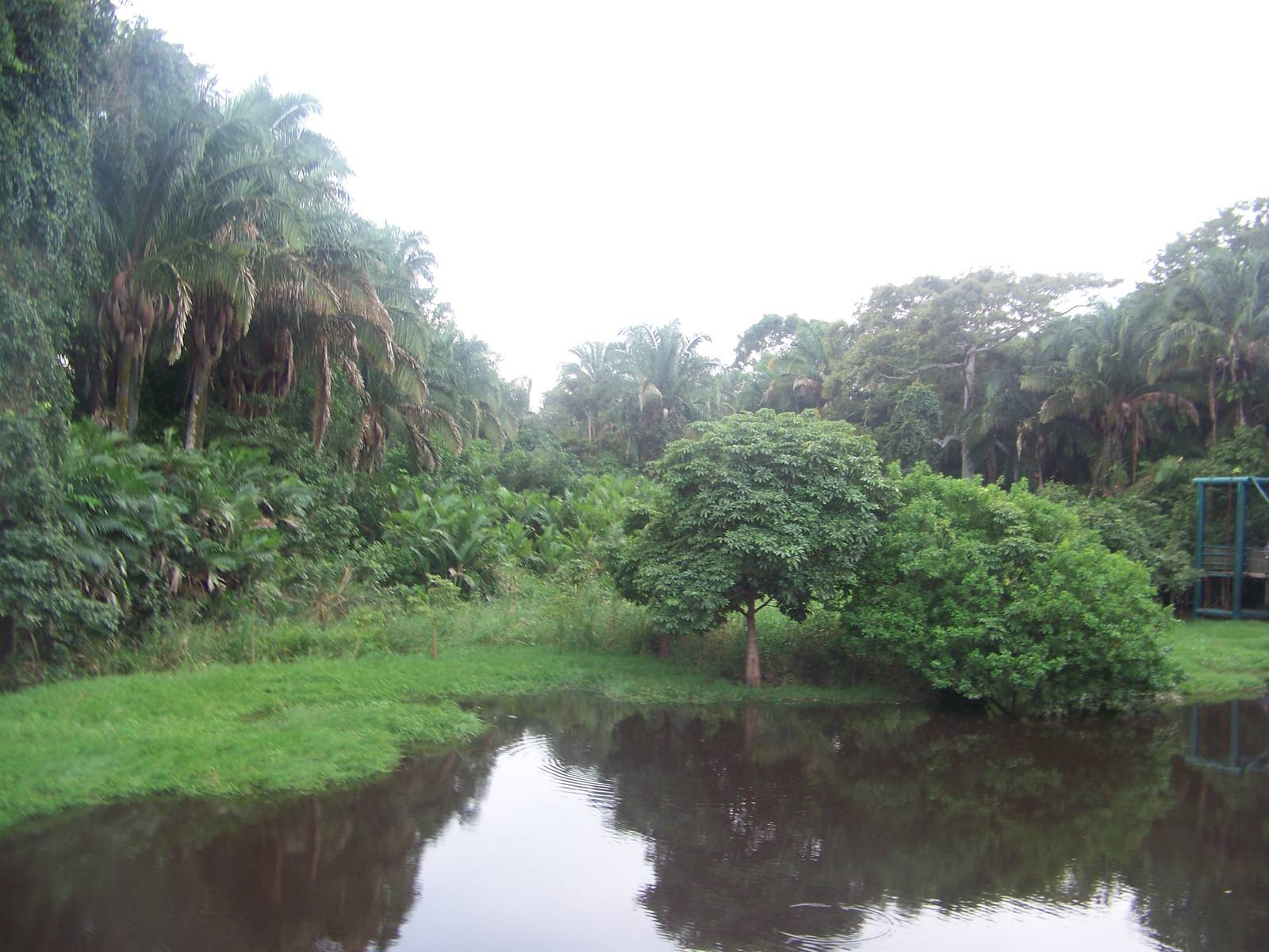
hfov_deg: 51.4
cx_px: 634
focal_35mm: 36
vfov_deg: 39.7
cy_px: 476
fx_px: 1320
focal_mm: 5.85
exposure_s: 1/40
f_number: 2.8
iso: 64
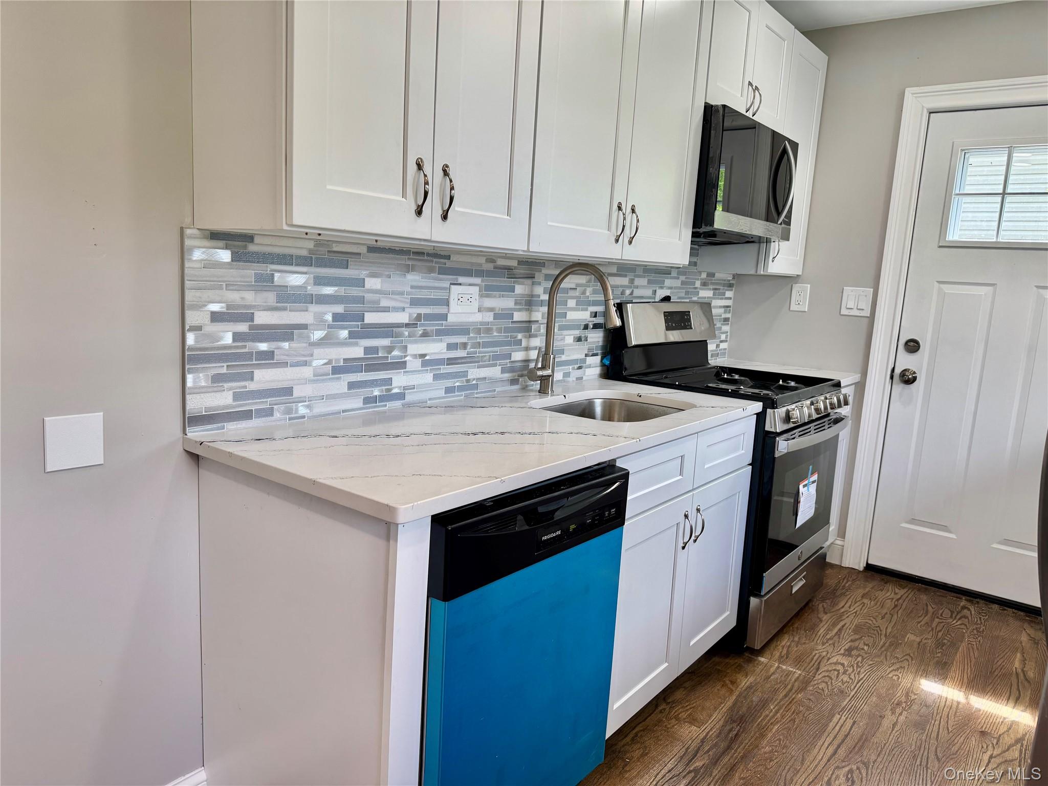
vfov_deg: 56.8
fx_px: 727
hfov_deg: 71.6
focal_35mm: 24
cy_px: 393
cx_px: 524
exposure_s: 1/120
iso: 100
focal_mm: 6.76
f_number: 1.78
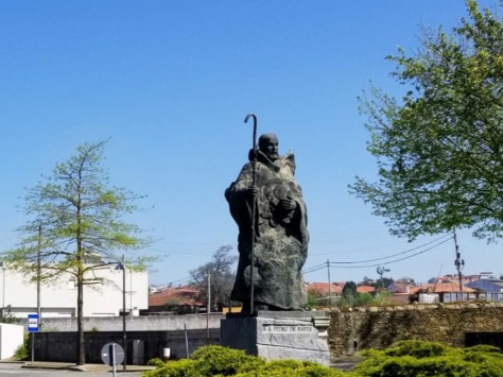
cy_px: 222
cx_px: 141
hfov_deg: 24.5
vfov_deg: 18.6
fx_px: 1147
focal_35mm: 79
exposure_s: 1/3008
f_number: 1.7
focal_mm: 4.3
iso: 50
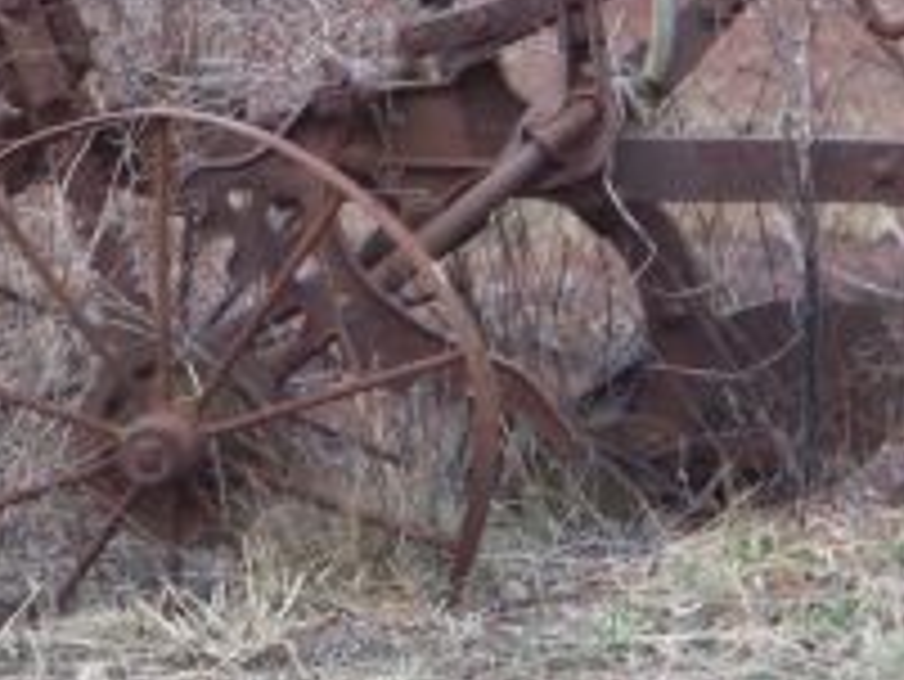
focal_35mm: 408
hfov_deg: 4.9
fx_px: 10661
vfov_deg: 3.6
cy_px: 83
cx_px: 236
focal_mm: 35.7
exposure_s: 1/50
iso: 169
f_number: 3.6
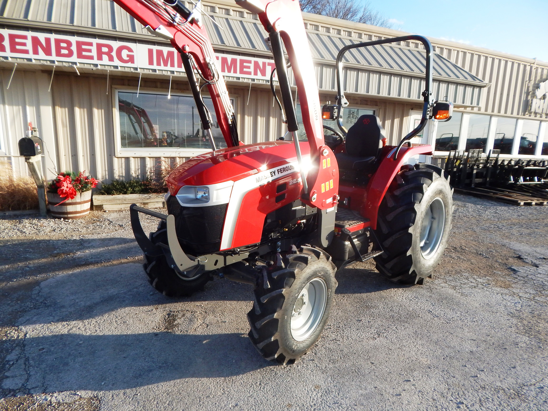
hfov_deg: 76.4
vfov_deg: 61.1
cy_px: 206
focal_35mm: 22
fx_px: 348
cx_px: 274
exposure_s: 1/800
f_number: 3
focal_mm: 4
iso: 125
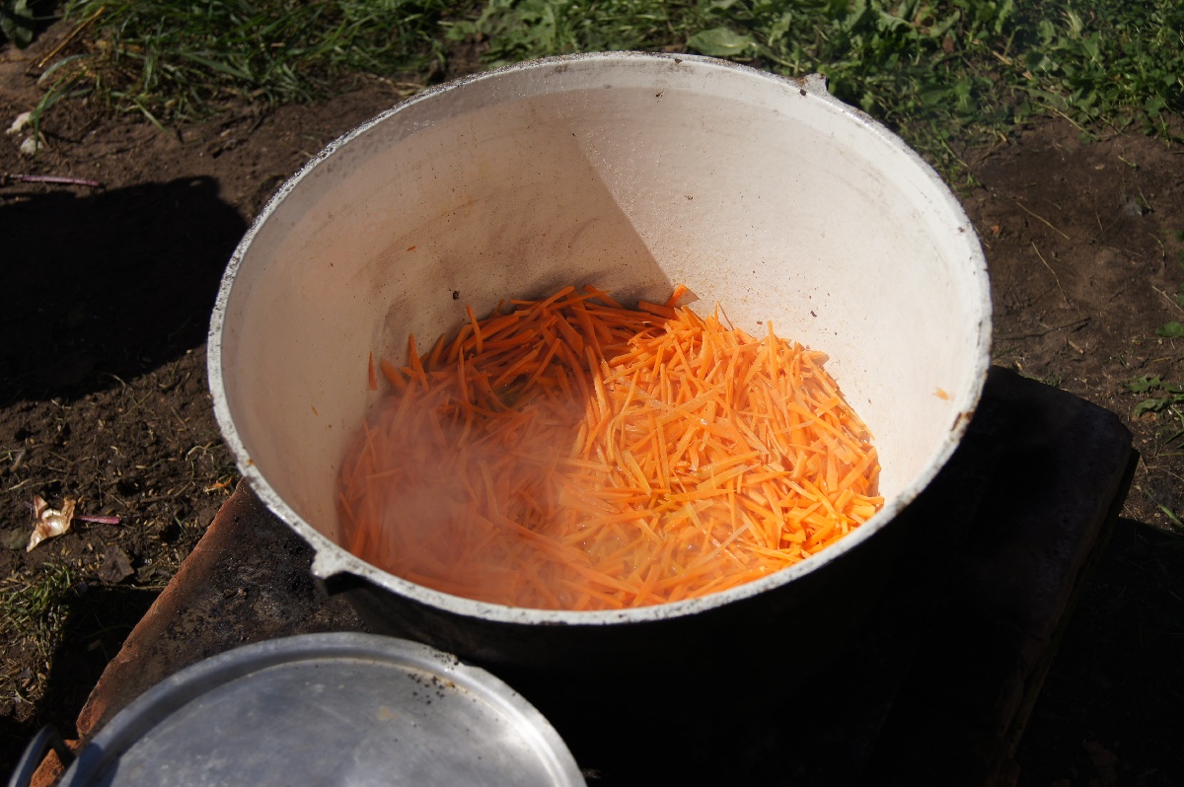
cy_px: 394
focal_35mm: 52
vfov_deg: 25.7
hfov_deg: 37.9
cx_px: 592
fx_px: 1725
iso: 100
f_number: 5
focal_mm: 35
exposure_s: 1/1600
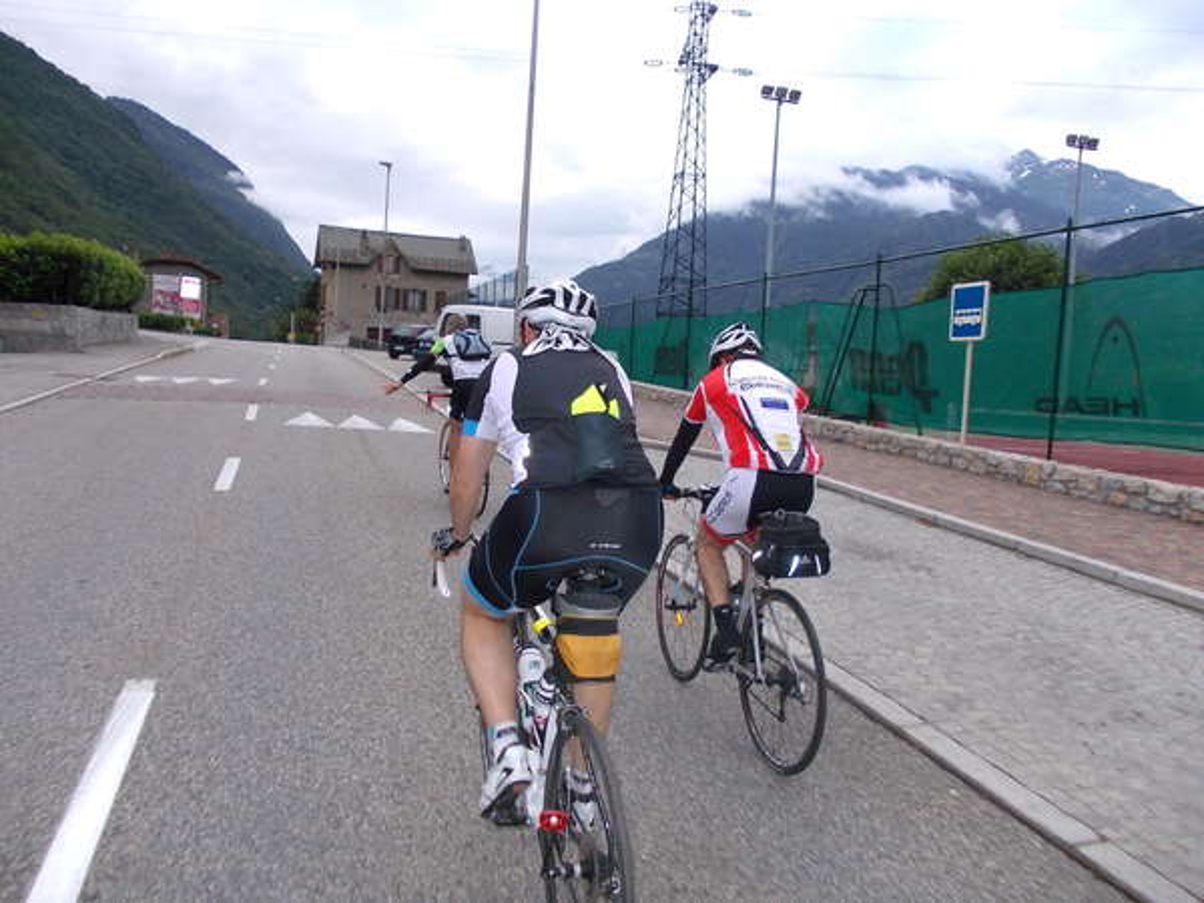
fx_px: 974
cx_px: 602
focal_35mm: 28
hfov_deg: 63.4
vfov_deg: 49.7
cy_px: 452
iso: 80
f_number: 2.7
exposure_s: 1/200
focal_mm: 4
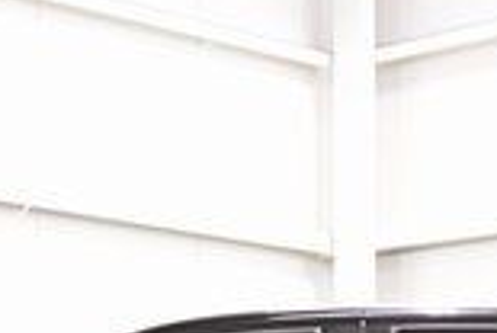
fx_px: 2477
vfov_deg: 7.4
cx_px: 391
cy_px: 639
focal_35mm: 179
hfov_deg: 11.4
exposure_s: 1/30
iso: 1600
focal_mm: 29
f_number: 5.6
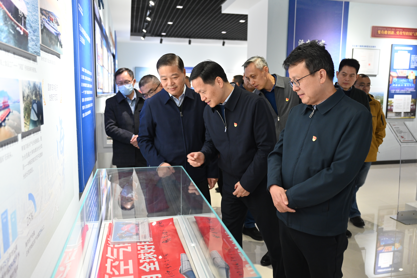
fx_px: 347
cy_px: 139
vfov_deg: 43.6
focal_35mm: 30
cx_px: 208
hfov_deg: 61.9
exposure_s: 1/125
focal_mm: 30
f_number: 2.8
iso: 1400
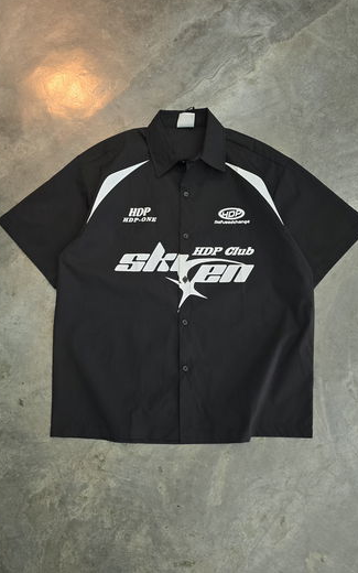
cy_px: 287
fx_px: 390
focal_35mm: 25
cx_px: 186
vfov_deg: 72.5
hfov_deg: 49.3
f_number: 1.7
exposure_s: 1/101
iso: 250
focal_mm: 6.3
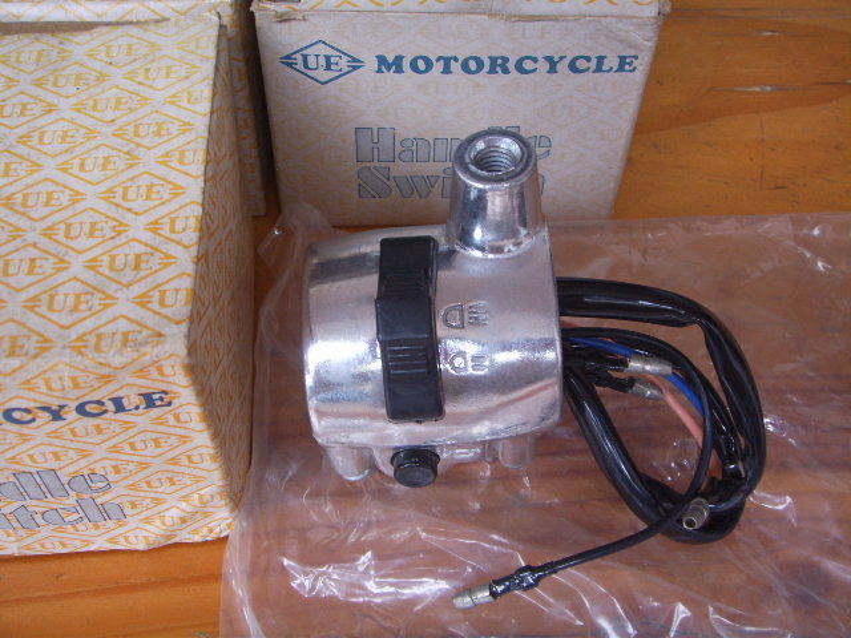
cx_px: 426
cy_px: 319
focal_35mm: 39
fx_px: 959
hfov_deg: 47.9
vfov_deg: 36.8
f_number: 3.5
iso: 100
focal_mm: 6.6
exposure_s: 1/45
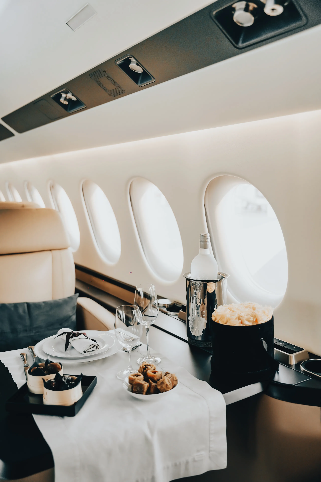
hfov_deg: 39.5
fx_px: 447
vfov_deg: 56.6
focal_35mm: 33
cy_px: 241
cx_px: 160
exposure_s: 1/400
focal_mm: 33.4
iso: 640
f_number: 2.8
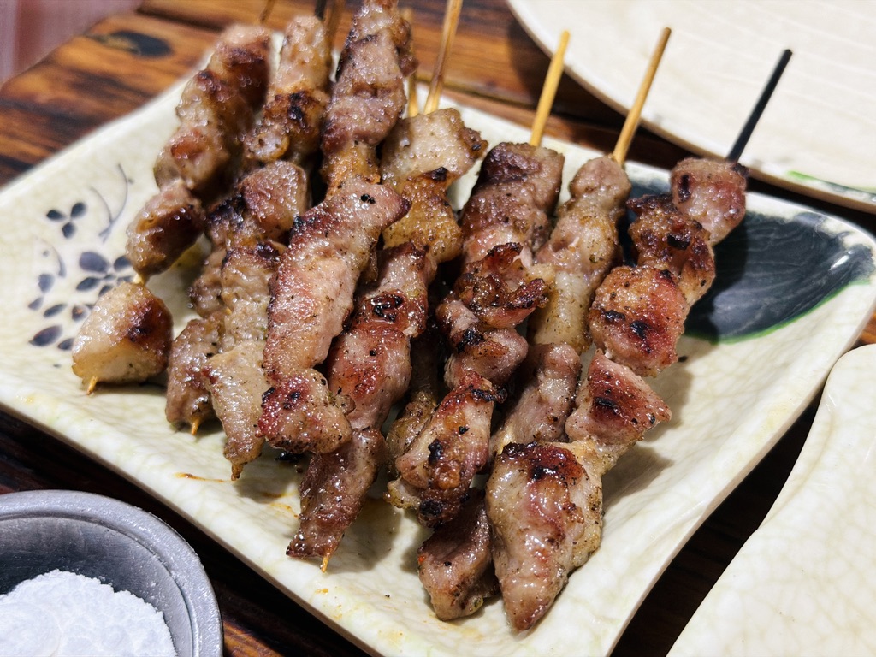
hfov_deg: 39.7
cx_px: 438
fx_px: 1215
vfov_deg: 30.3
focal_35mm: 48
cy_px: 328
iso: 200
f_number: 1.78
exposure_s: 1/50
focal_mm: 6.76
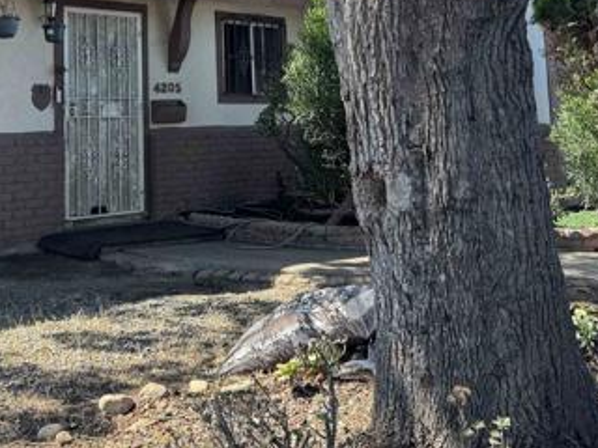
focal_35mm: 48
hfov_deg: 39.1
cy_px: 32
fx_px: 829
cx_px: 191
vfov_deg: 28.9
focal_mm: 6.76
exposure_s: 1/1456
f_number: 1.78
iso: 80
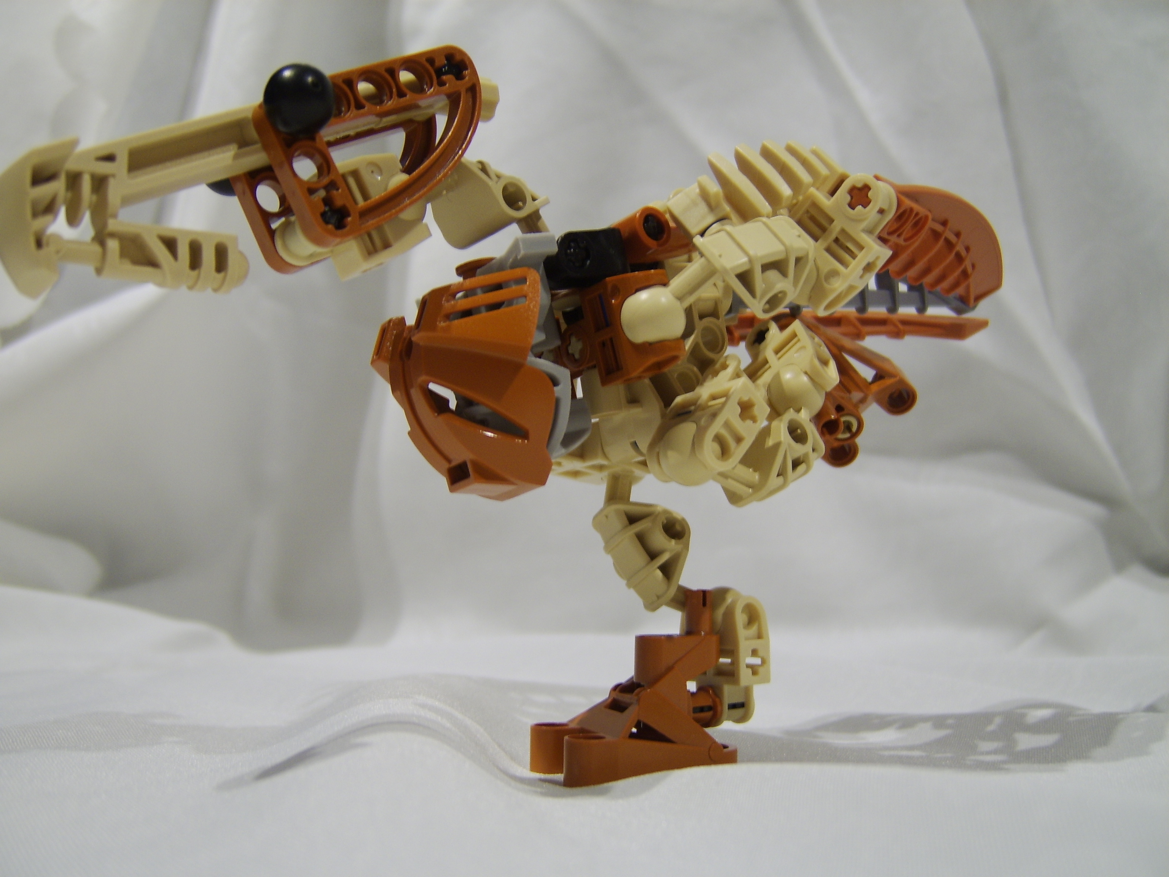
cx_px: 584
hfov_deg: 58.4
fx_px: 1047
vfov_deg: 45.4
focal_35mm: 31
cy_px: 438
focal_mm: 8.13
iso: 71
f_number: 2.7
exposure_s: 1/10
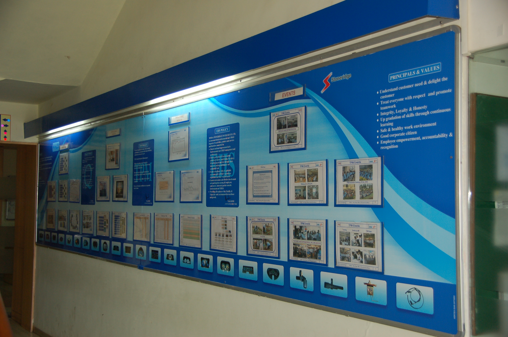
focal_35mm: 45
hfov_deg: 43.7
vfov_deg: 29.8
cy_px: 168
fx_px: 634
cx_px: 254
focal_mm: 30
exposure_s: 1/60
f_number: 4
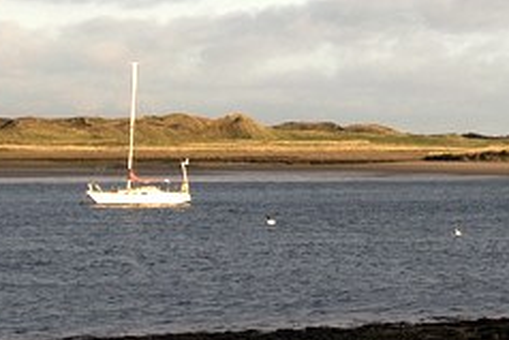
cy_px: -30
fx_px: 2207
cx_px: 624
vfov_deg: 8.7
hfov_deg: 12.8
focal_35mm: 156
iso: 100
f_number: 5.6
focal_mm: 32
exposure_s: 1/800
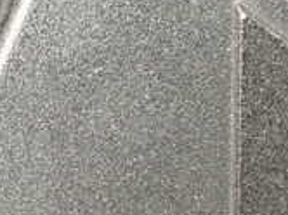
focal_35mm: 116
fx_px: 964
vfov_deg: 12.7
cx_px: 16
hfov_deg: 16.7
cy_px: 160
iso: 200
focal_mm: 5.79
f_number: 2.4
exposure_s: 1/40
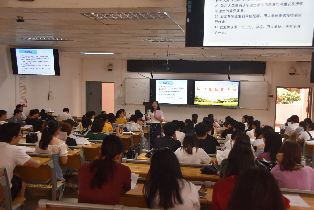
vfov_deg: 31.9
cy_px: 105
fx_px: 367
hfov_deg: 46.4
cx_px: 157
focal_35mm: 42
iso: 800
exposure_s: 1/90
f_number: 4.8
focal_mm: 28
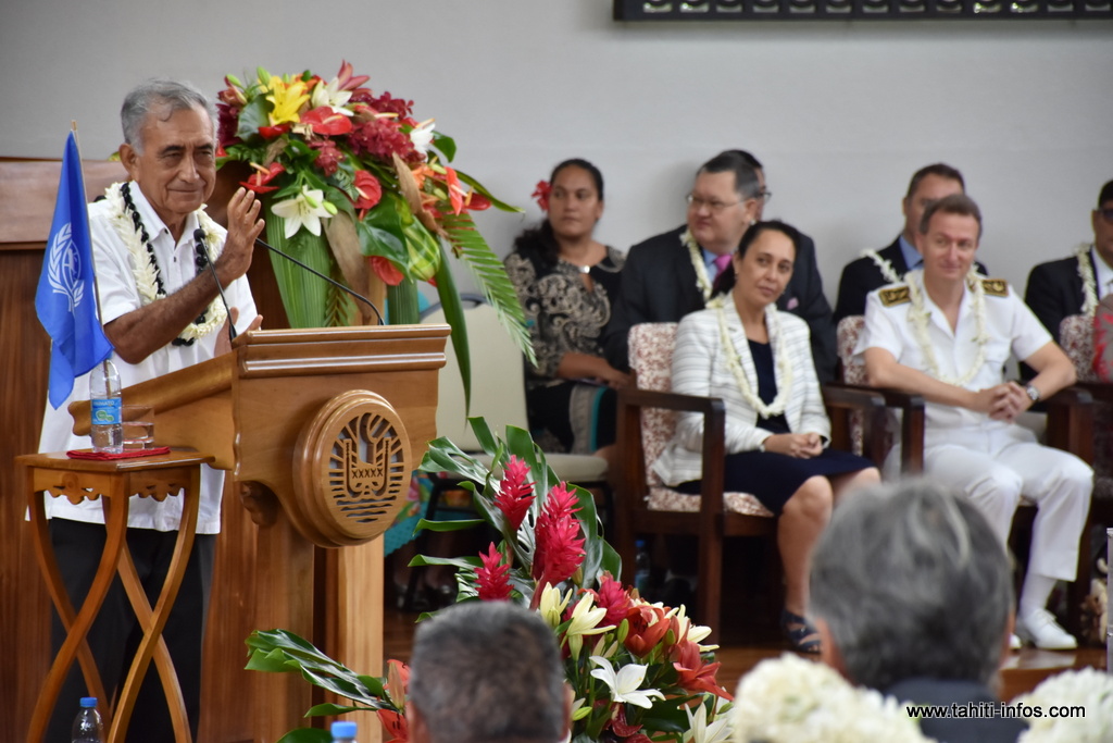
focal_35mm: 210
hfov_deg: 9.8
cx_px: 556
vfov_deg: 6.5
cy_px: 372
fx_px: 6493
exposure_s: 1/125
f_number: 5.6
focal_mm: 140
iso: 1000
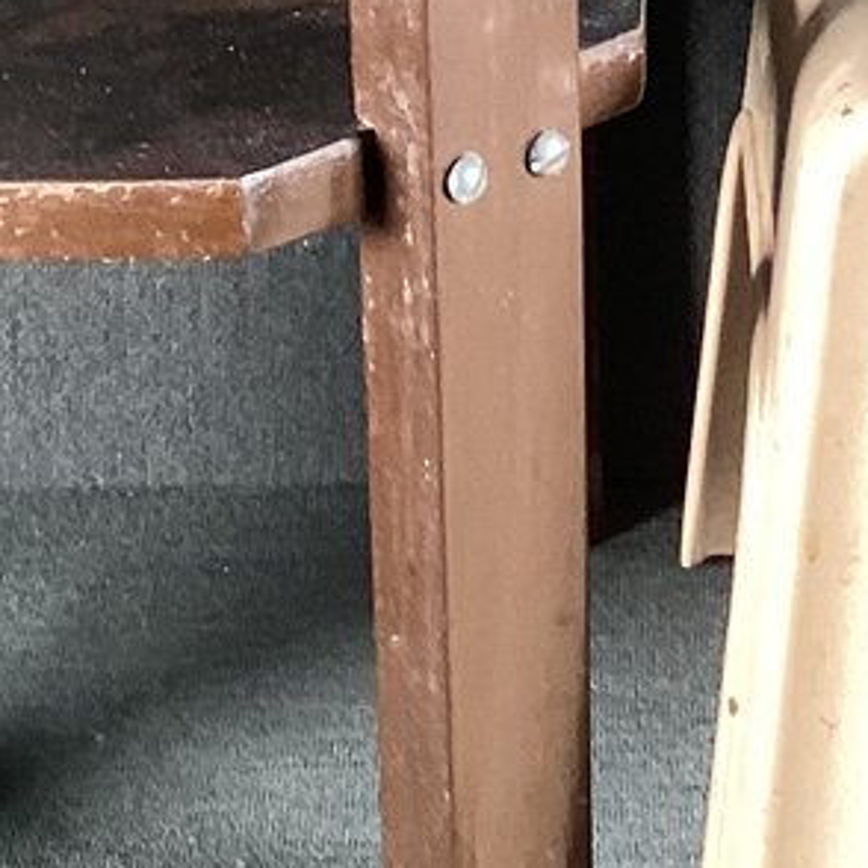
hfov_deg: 12.3
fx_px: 4000
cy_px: -182
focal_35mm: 141
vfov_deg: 12.1
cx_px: 672
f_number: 2.4
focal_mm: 3.3
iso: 125
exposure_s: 1/60
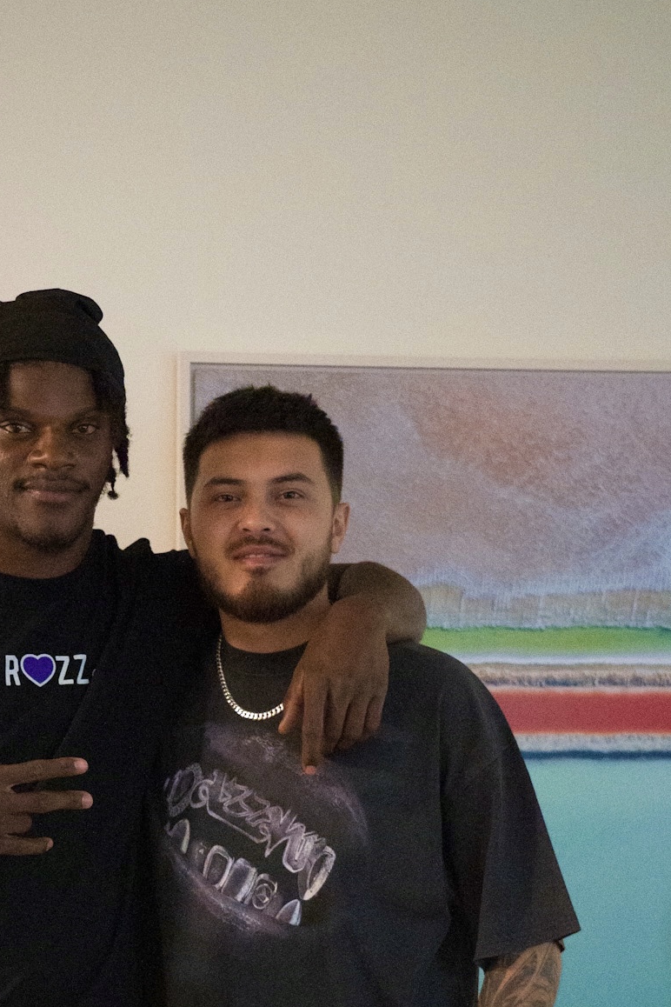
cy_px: 809
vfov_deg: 28.6
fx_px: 1929
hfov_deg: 19.5
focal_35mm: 69
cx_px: 130
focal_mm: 39
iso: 32000
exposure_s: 1/160
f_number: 4
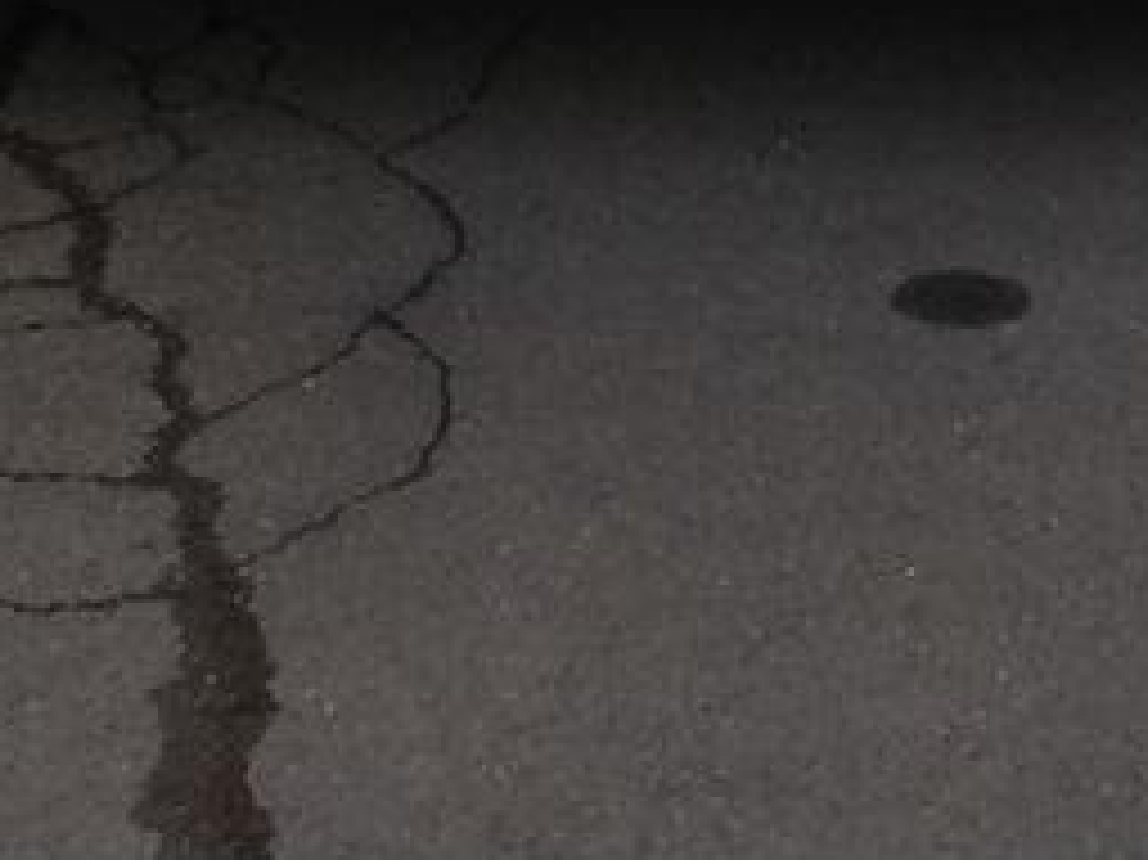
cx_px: 1022
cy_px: -955
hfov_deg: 15.4
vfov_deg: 10.5
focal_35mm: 127
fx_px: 4210
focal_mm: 4.9
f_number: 3
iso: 100
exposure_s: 1/226
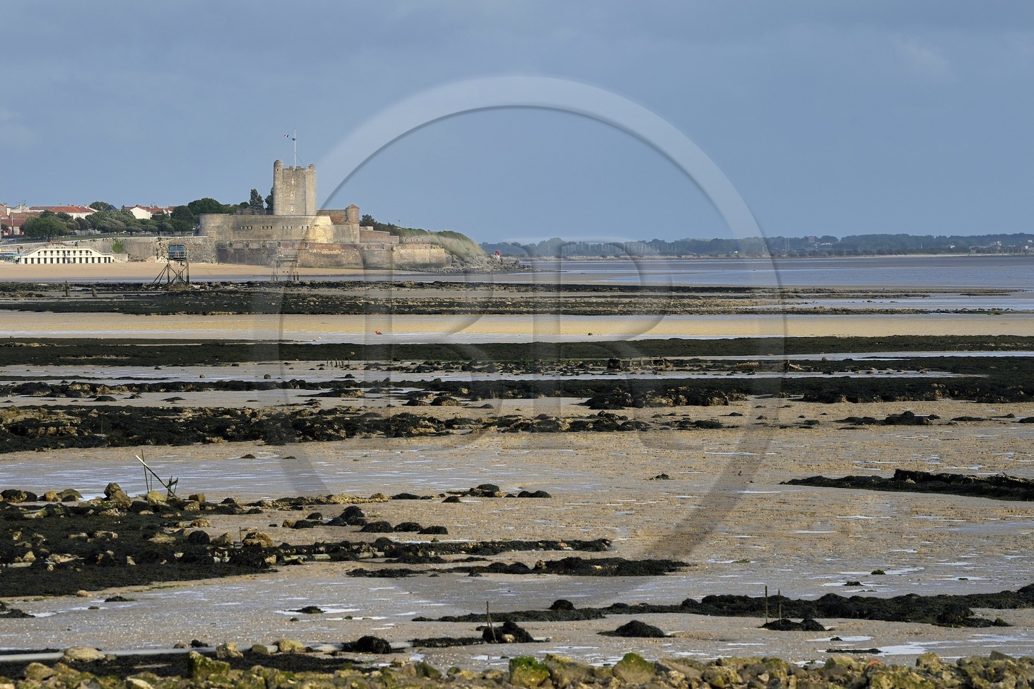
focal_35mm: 200
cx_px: 517
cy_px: 344
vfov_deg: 6.9
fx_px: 5745
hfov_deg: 10.3
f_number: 9
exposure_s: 1/400
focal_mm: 200
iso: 200
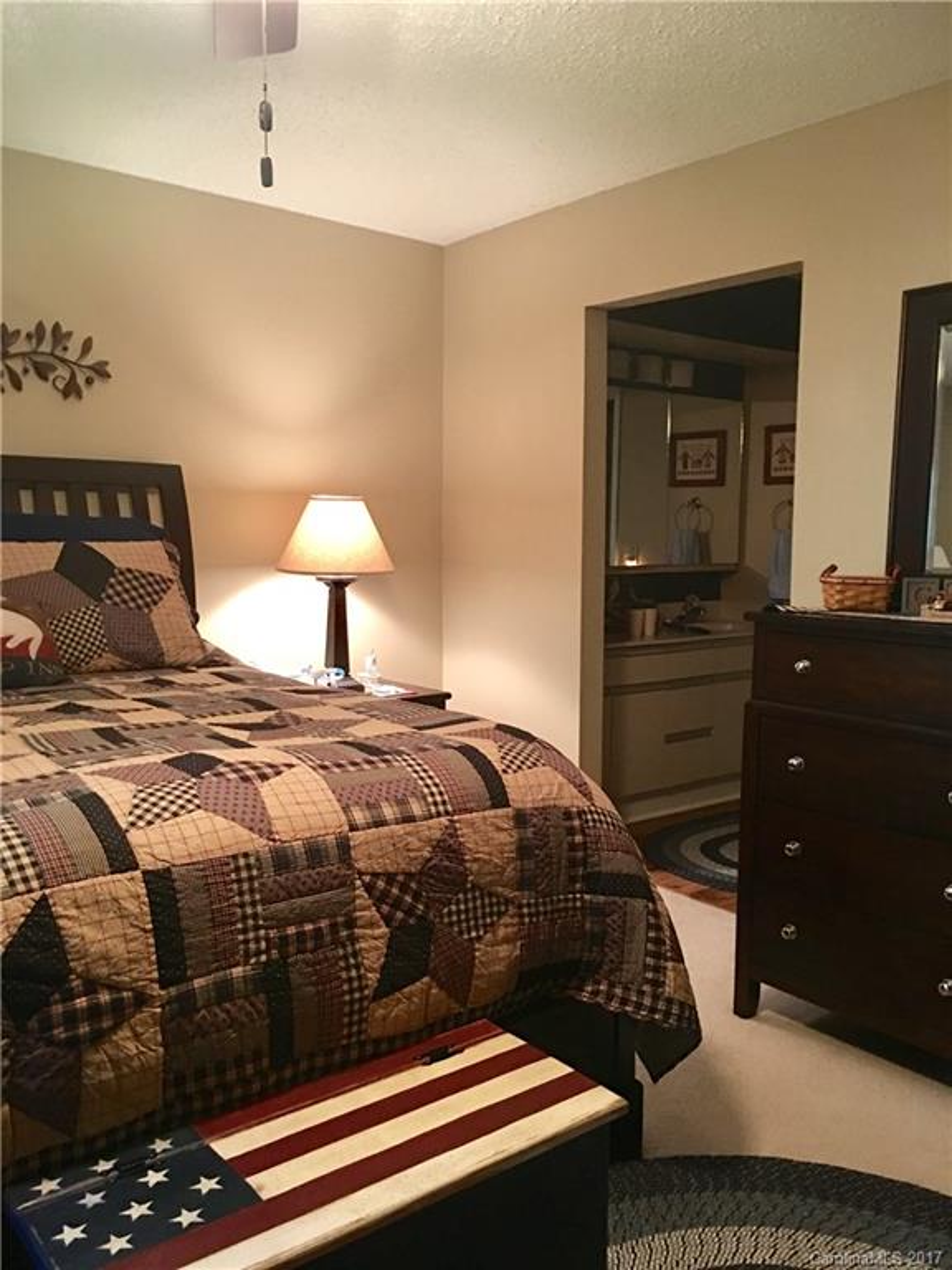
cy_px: 635
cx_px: 476
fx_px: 1063
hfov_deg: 48.2
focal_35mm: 29
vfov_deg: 61.7
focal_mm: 4.15
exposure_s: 1/4
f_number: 2.2
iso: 50
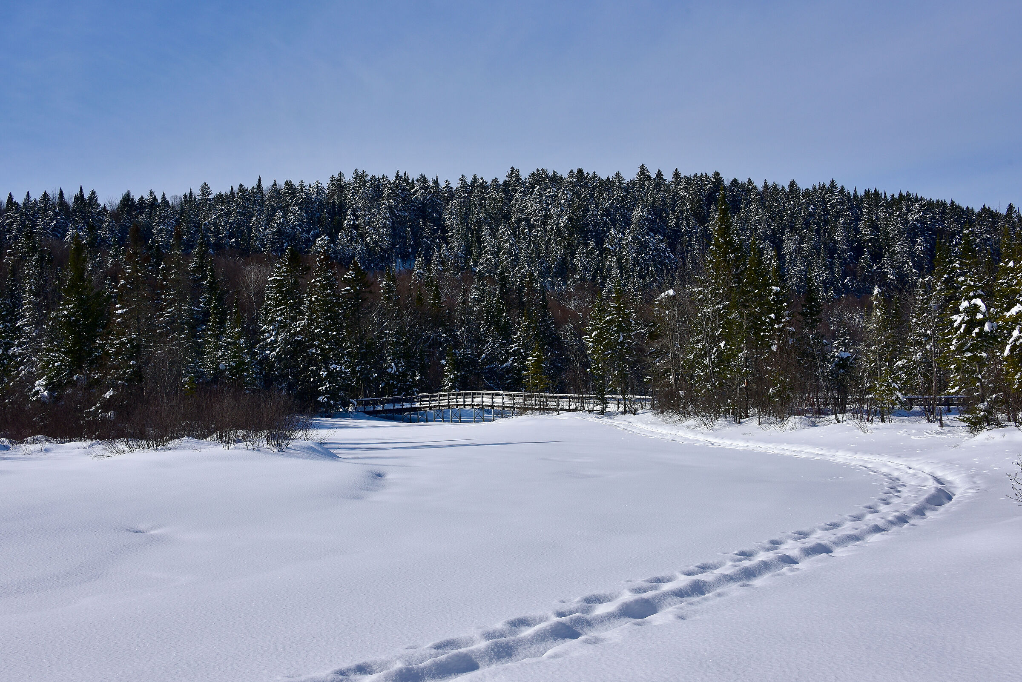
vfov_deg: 37.9
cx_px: 511
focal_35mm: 35
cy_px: 341
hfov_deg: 54.4
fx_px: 994
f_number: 13
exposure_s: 1/640
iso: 200
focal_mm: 35
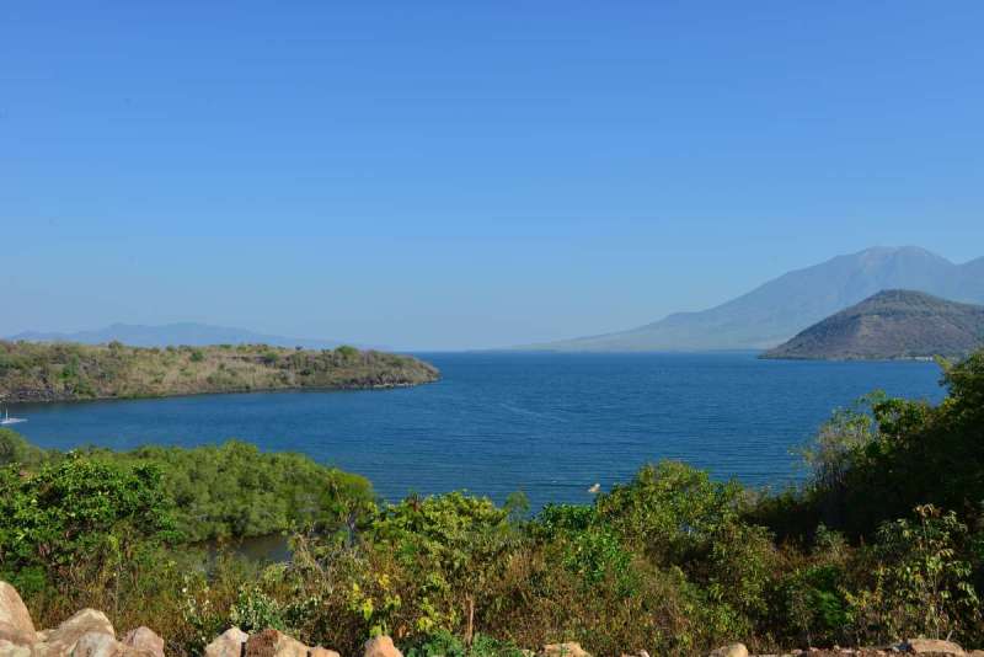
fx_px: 848
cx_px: 492
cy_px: 328
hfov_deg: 60.3
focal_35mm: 31
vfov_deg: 42.4
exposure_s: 1/500
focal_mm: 31
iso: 250
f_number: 11
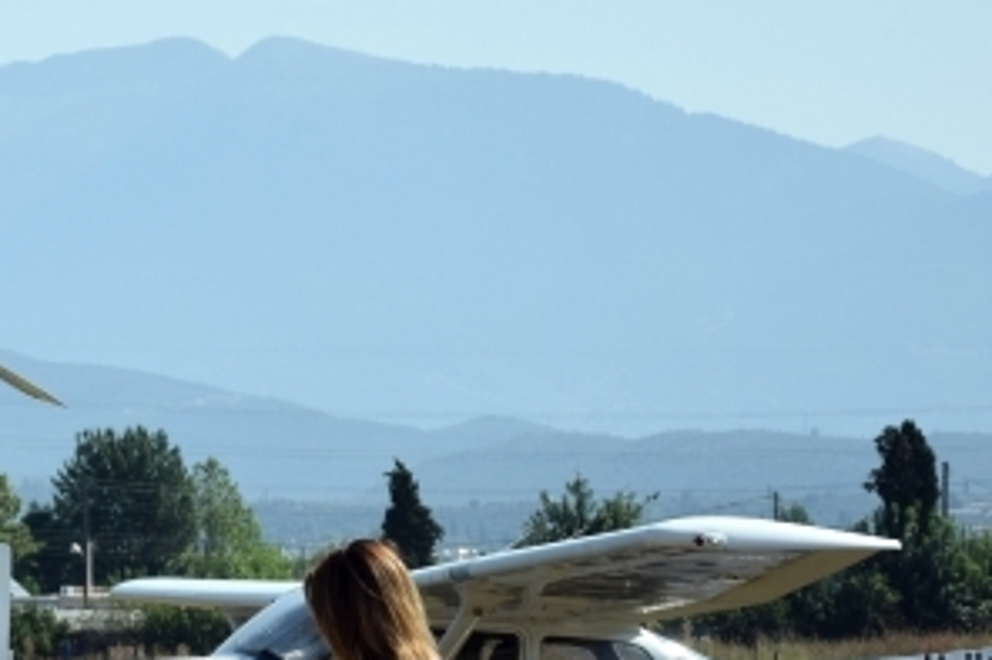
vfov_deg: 5.8
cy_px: 772
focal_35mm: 235
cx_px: -211
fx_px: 6472
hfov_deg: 8.7
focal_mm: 58
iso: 100
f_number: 5.6
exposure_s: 1/500
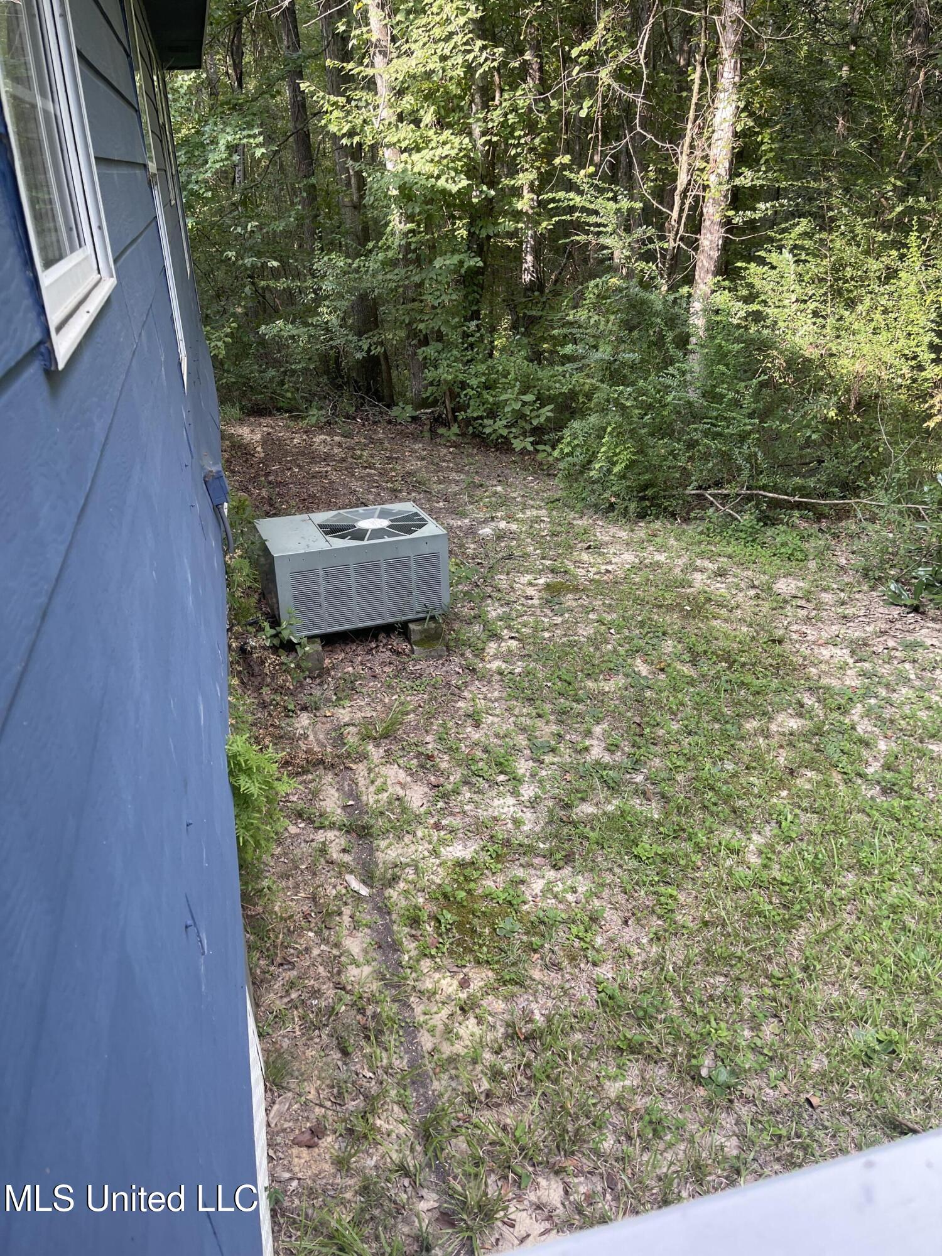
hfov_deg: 54.9
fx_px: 907
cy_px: 628
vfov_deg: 69.4
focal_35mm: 25
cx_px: 471
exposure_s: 1/121
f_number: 1.6
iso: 50
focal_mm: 5.1
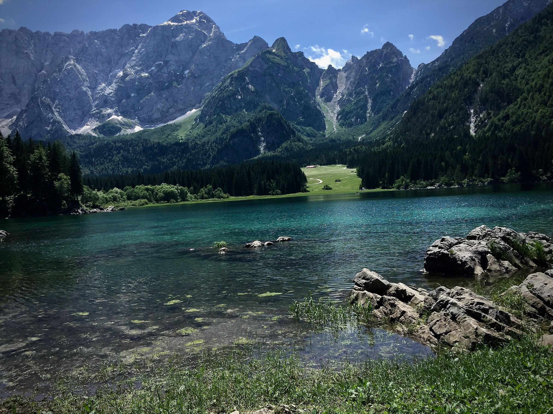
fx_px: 463
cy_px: 207
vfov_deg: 48.2
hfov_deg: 61.7
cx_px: 276
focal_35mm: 29
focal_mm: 4.15
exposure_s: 1/1647
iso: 32
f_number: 2.2
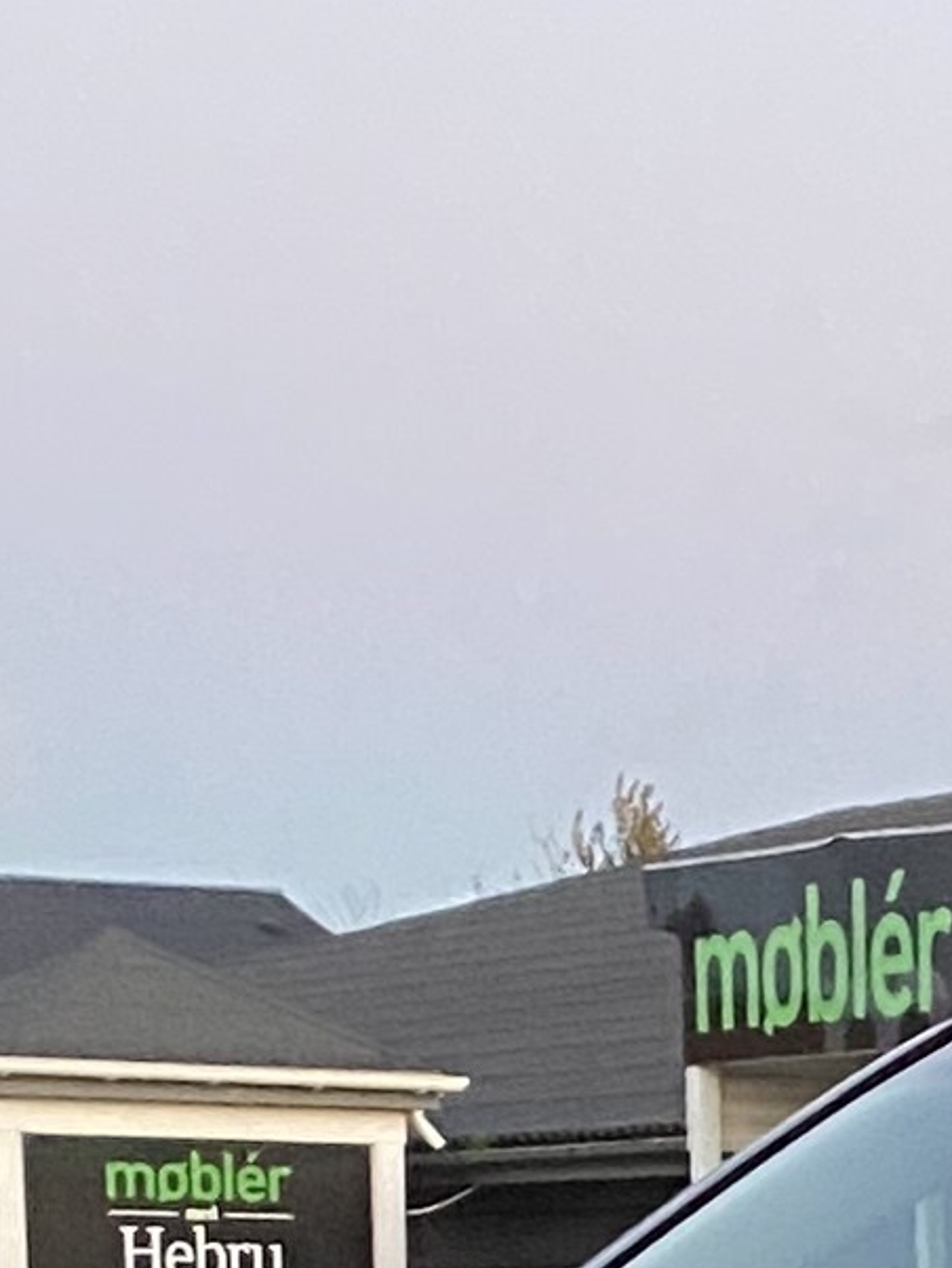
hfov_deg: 8.4
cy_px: 2496
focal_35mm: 174
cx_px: 1426
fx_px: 6376
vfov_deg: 10.5
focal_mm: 4.25
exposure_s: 1/52
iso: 500
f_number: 1.8
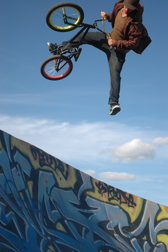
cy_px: 126
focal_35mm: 57
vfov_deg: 35.1
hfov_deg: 23.7
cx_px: 84
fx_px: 400
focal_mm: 38
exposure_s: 1/1600
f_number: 4.5
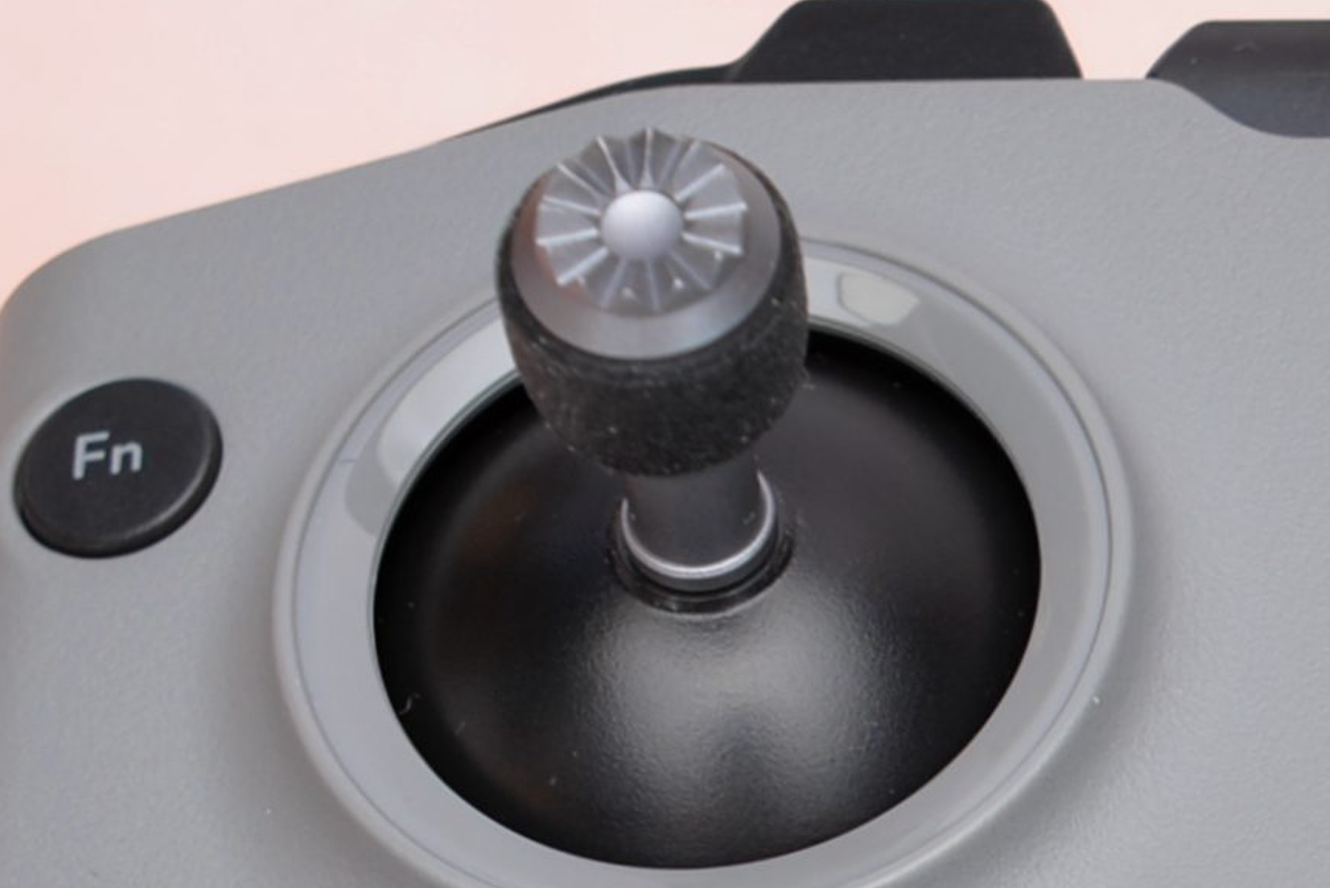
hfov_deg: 6.2
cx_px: 2027
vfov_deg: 4.2
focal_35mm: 327
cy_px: 1300
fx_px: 12086
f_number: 8
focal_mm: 48
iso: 100
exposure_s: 1/160
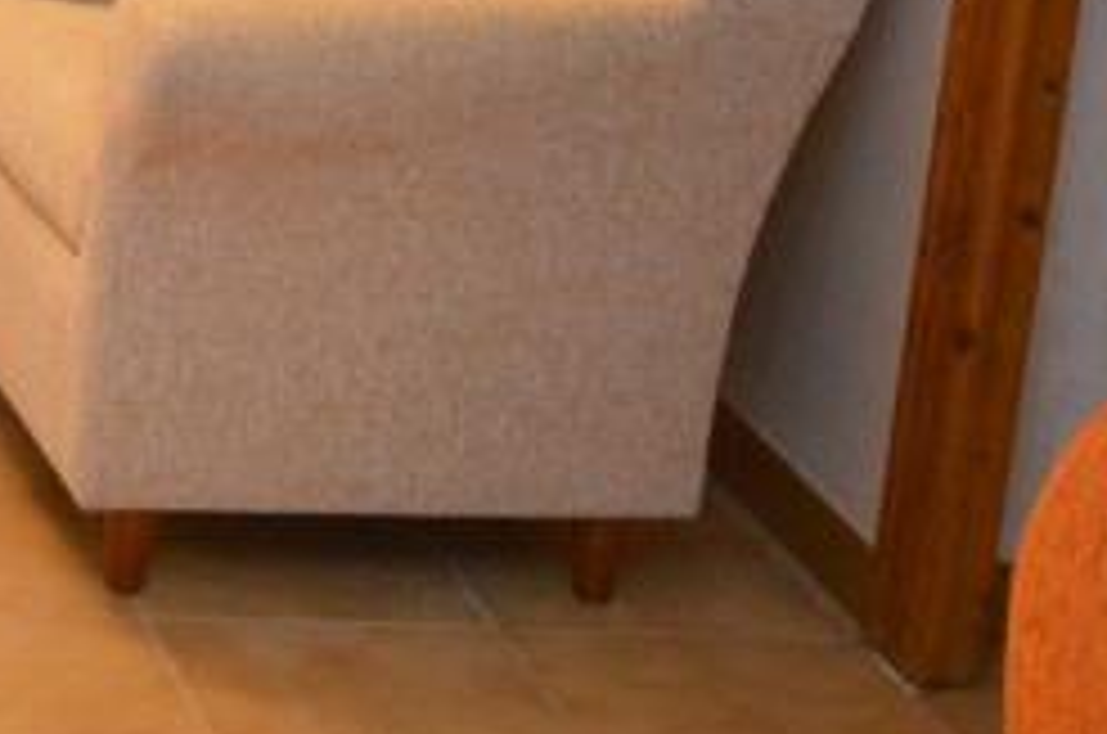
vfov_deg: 10.6
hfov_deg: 14.4
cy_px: -299
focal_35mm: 125
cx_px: -904
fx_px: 3836
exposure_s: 1/25
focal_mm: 20
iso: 3200
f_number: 5.6
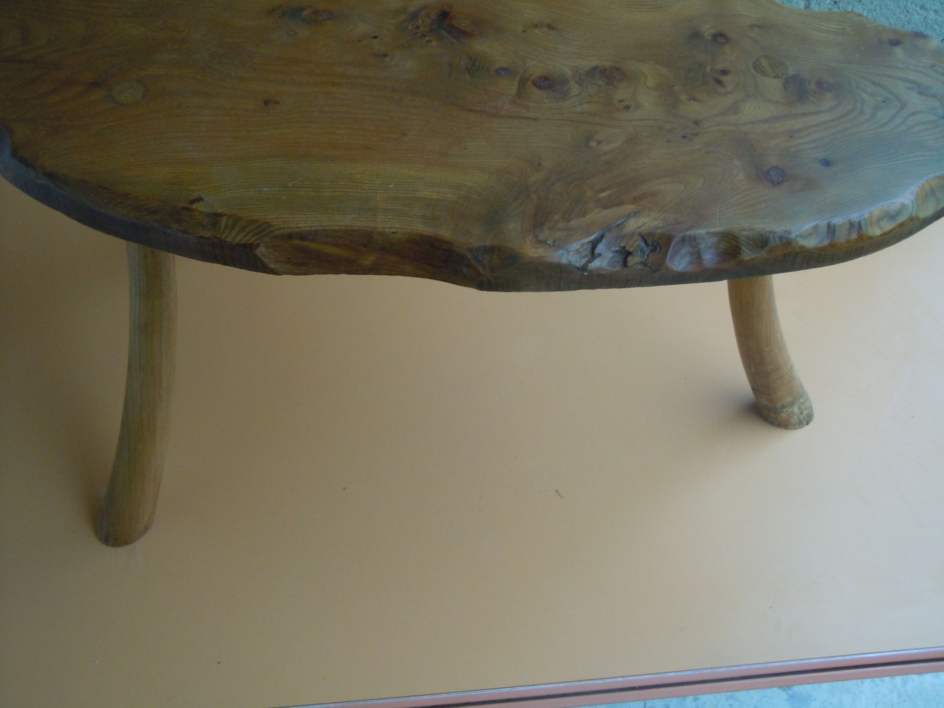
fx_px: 1227
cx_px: 472
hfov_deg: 42.1
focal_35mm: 45
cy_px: 354
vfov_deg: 32.2
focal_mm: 8.1
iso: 400
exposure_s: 1/40
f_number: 3.8
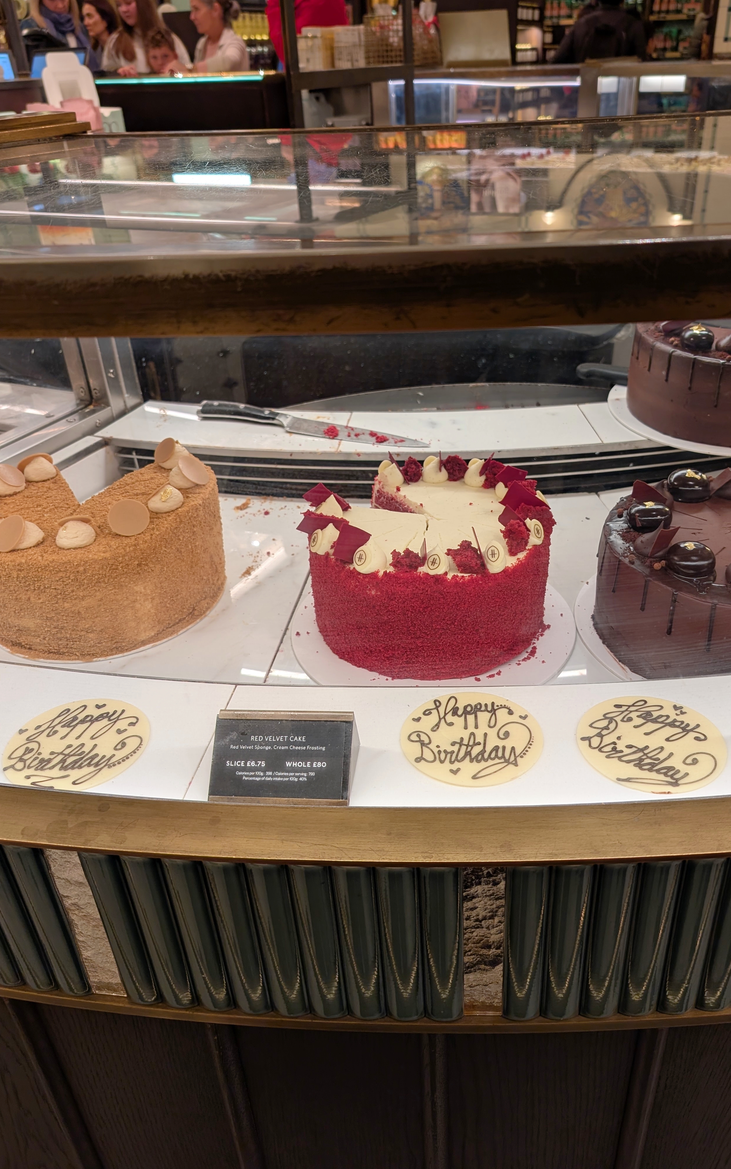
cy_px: 577
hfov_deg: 47.5
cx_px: 399
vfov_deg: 70.4
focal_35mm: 26
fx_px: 829
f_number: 1.68
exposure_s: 1/25
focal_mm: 6.9
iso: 35
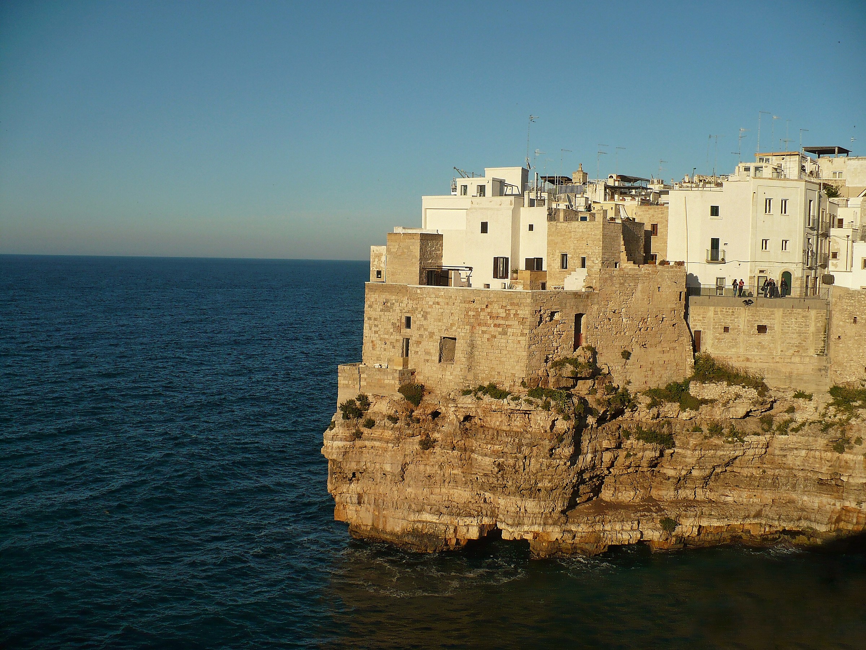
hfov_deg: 50.1
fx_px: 926
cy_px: 325
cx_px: 433
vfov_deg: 38.7
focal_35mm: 37
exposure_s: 1/320
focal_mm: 6.1
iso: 100
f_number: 8
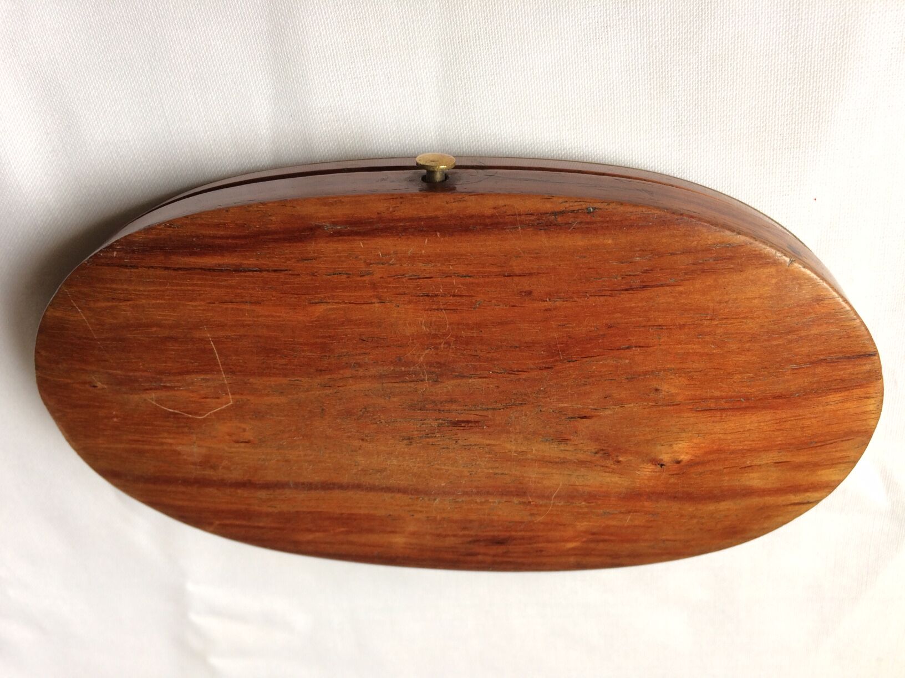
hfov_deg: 61.7
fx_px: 758
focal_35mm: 29
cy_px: 339
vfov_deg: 48.2
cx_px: 452
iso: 50
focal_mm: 4.15
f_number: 2.2
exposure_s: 1/33
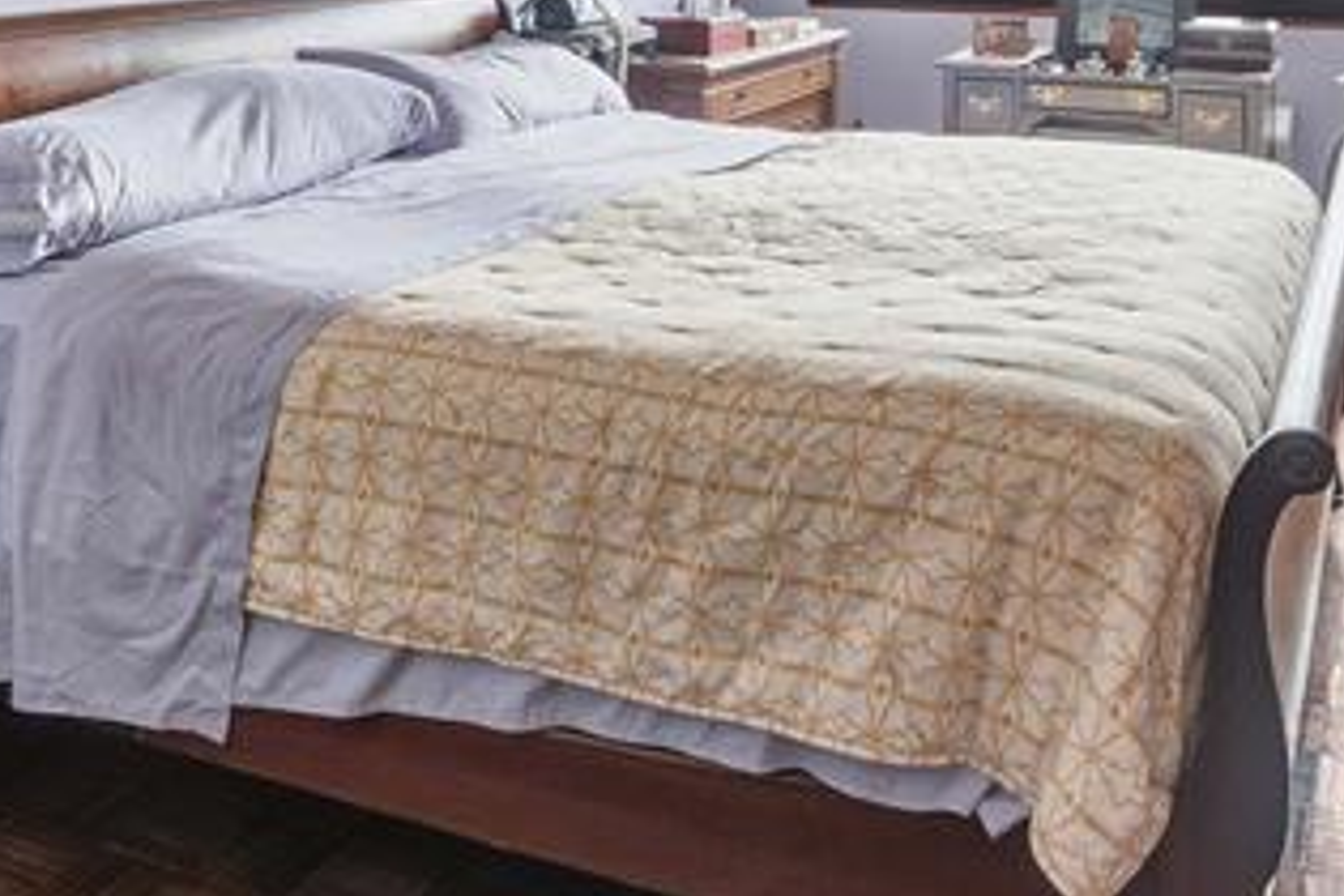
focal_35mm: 39
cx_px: 798
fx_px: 1456
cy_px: -98
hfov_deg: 49.3
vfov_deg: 30.5
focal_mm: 12
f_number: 7.1
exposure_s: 1/50
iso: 320
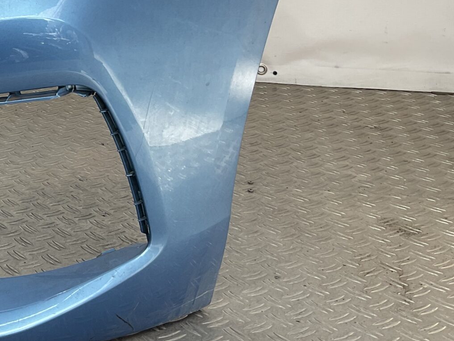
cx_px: -100
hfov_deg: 24.1
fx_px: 958
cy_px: -25
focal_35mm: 73
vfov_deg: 19.4
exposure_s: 1/177
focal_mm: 3
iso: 16
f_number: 1.8
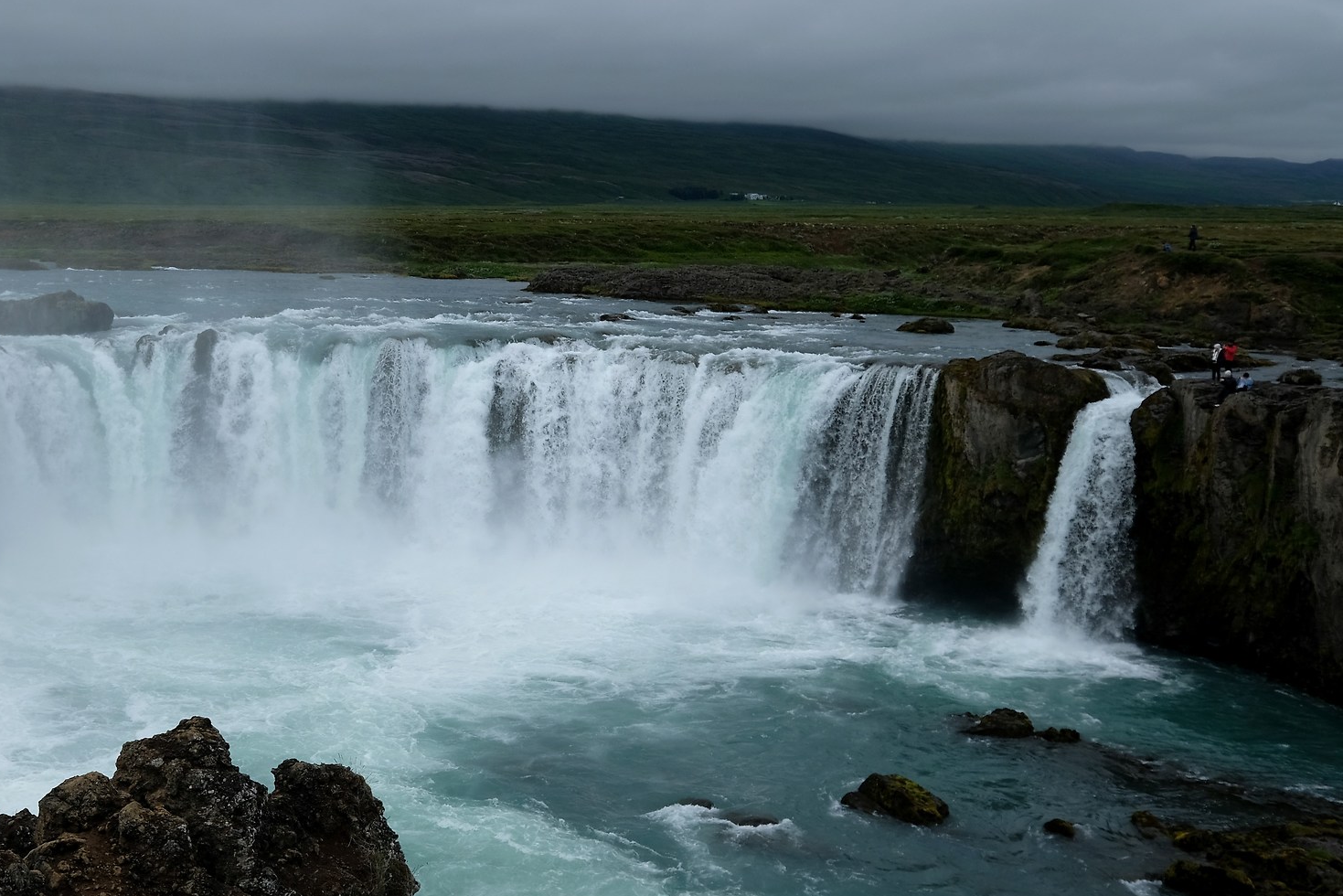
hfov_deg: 38.8
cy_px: 478
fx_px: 1828
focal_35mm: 49
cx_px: 268
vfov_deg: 27.5
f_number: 5.6
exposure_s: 1/600
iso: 200
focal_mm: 20
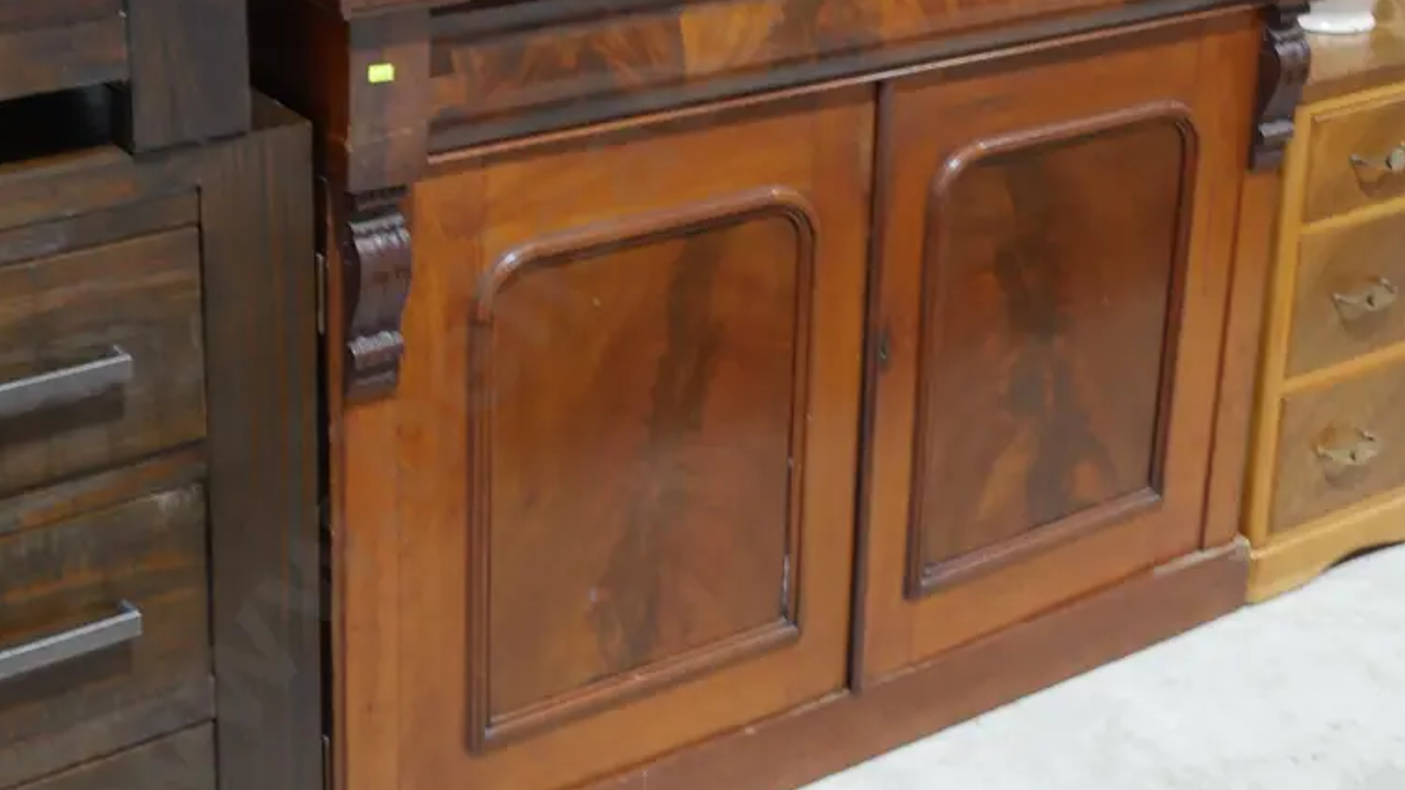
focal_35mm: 65
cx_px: 694
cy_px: 71
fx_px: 2421
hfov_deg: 32.4
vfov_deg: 18.2
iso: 1000
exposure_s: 1/60
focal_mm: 22
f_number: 4.7
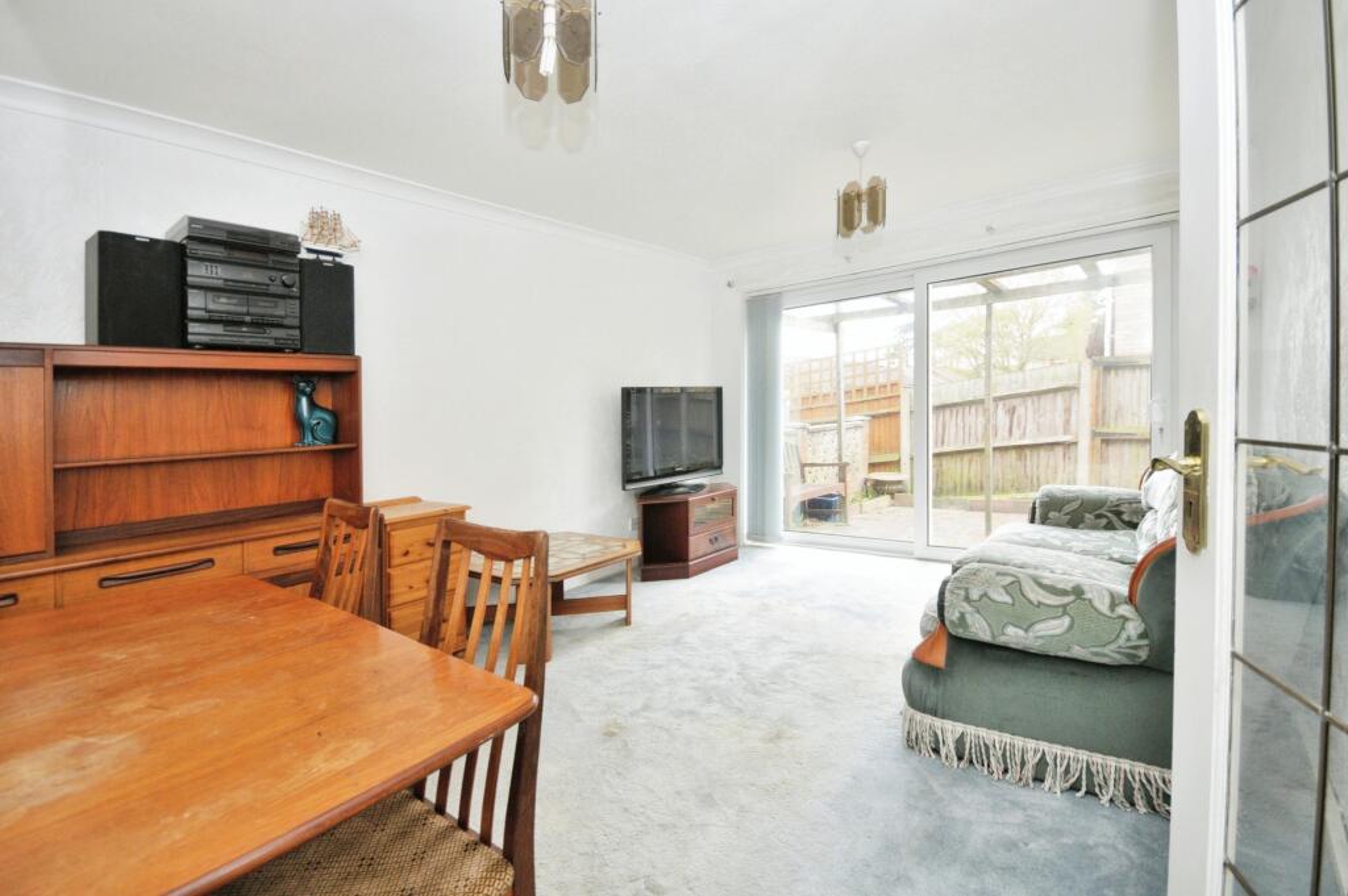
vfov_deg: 77.2
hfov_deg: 100.4
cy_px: 448
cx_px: 674
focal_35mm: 15
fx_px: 561
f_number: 6.3
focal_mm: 10
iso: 500
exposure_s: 1/80
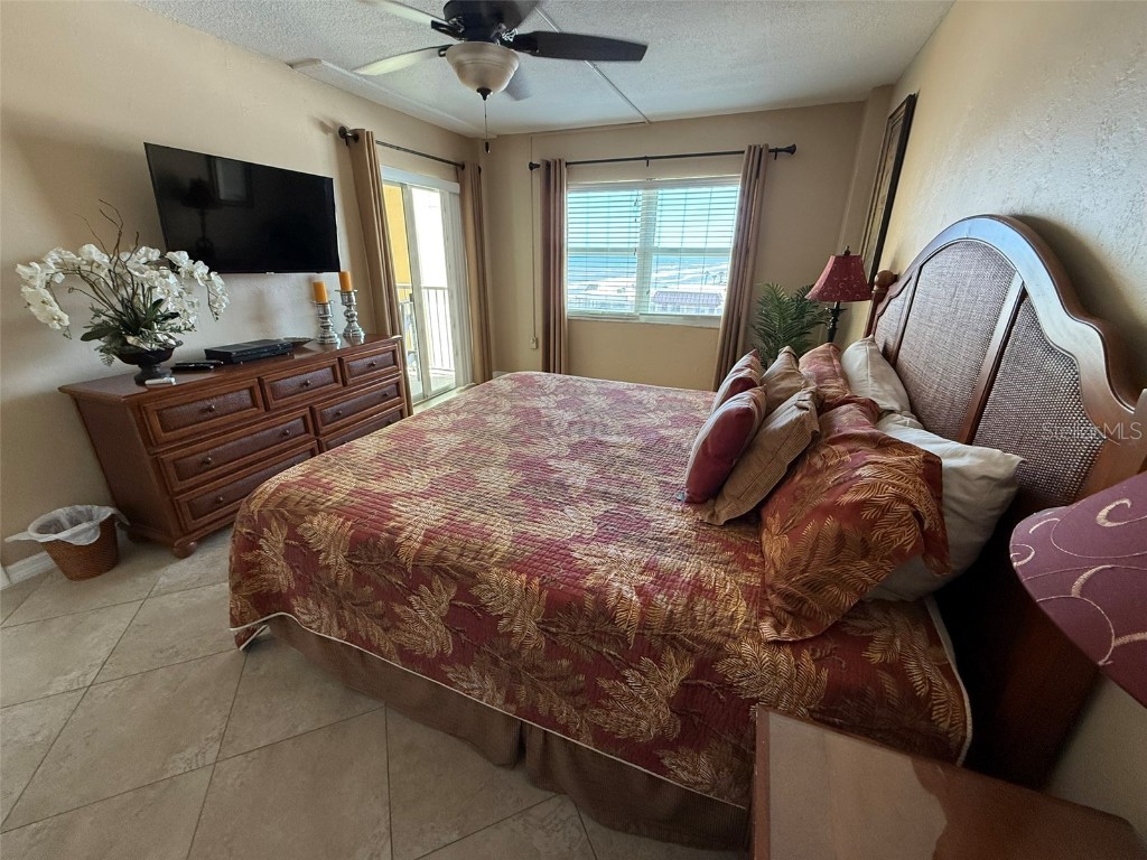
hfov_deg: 102.1
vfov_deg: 85.7
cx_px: 574
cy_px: 430
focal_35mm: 14
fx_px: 464
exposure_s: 1/99
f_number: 2.2
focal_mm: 2.22
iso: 250
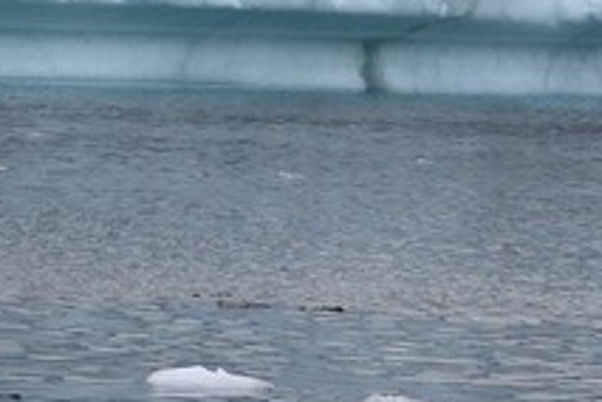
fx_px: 13828
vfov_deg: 1.7
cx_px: -1512
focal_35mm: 827
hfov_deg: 2.5
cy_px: -1005
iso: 400
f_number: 9
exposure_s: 1/640
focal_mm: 110
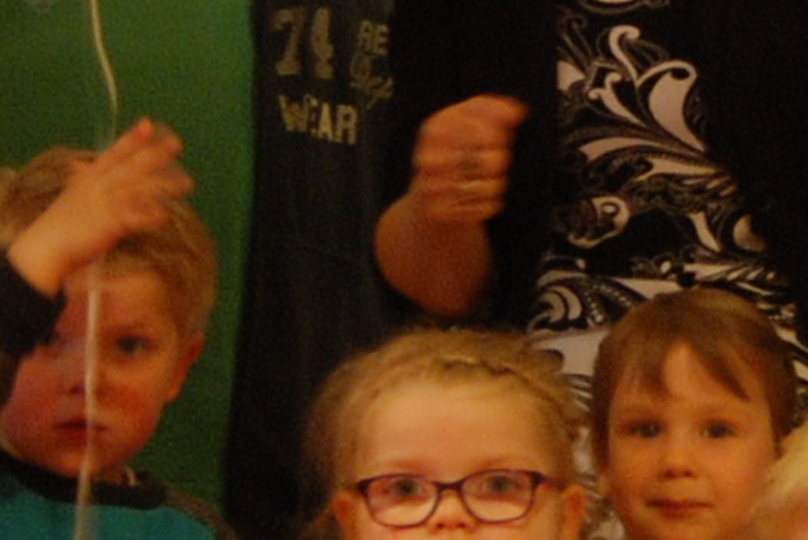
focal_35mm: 198
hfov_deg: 10.4
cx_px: 436
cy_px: 35
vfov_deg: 6.9
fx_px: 4448
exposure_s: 1/13
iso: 400
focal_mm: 18
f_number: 3.5
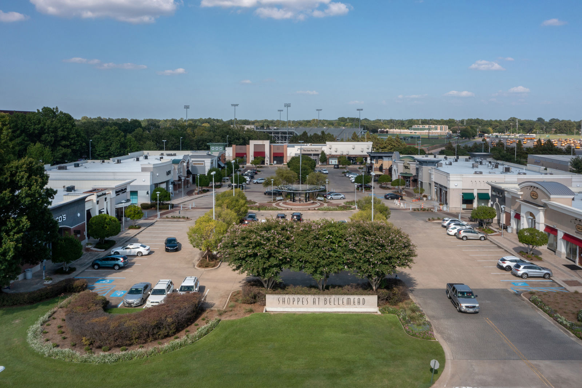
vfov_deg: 46.4
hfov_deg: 65.5
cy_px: 194
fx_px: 453
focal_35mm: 28
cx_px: 291
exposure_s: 1/100
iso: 100
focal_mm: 10.26
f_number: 11
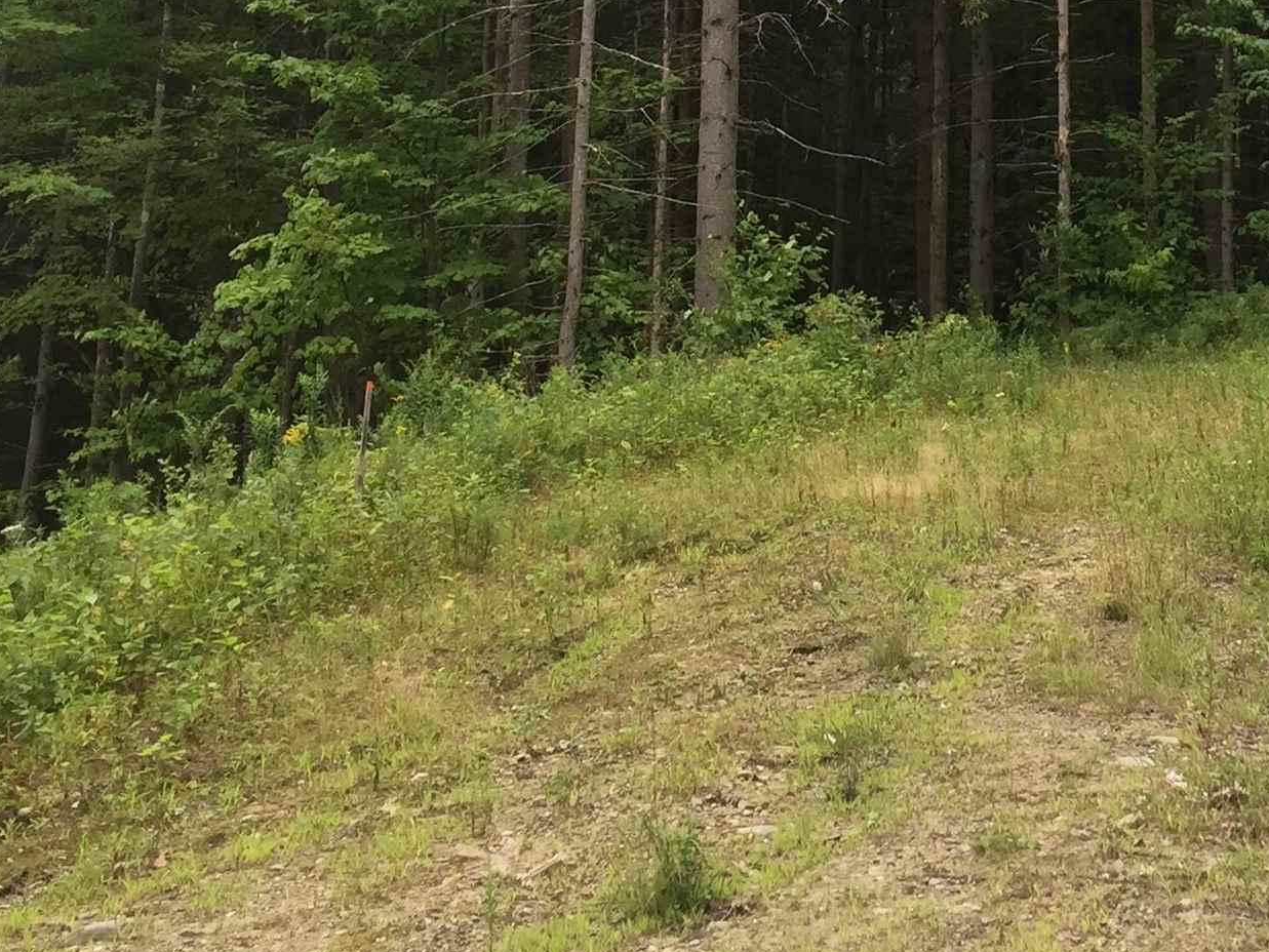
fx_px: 2640
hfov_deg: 26.2
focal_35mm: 72
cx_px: 1126
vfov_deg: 19.3
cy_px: -184
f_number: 2.2
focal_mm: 4.15
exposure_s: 1/370
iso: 32
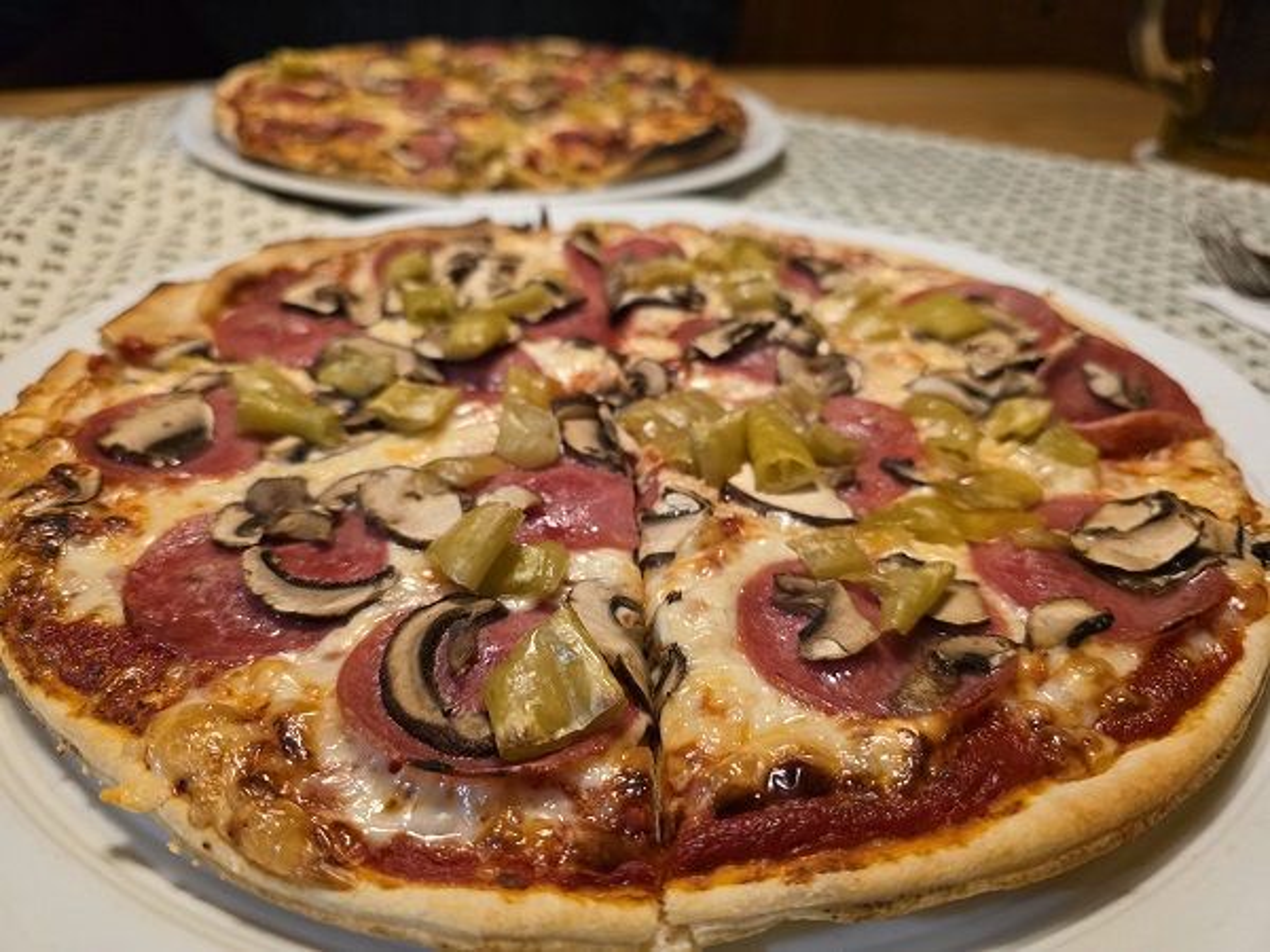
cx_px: 635
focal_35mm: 23
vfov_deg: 58.9
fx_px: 844
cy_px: 476
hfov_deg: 73.9
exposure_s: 1/100
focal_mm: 6.3
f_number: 1.7
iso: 640
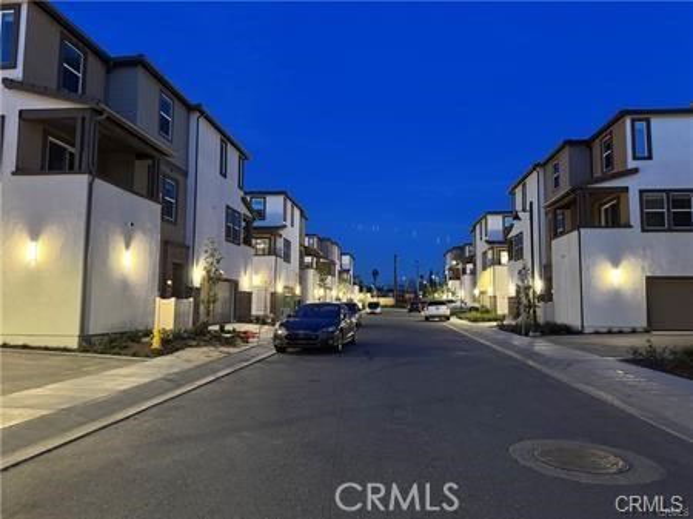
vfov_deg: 56.8
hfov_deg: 71.6
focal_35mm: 24
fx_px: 480
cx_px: 346
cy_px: 260
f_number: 1.78
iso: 800
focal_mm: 6.76
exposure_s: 1/30
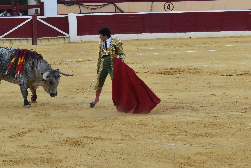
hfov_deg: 15.5
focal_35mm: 132
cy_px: 63
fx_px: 919
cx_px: 103
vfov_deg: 10.4
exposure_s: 1/200
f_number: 7.1
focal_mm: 55
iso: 800
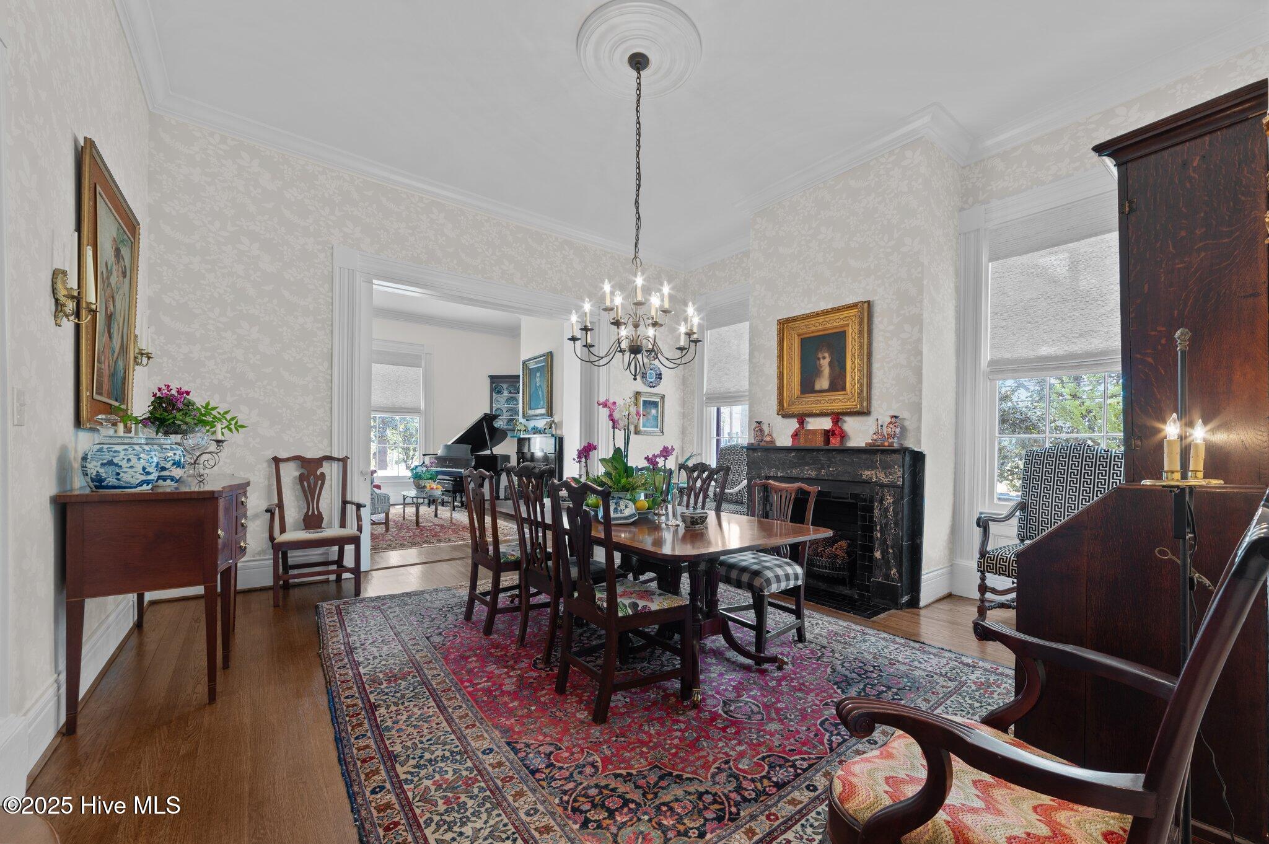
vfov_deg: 81.1
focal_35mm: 14
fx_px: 493
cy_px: 422
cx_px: 634
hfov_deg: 104.3
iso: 250
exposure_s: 1.3
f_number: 8
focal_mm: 14
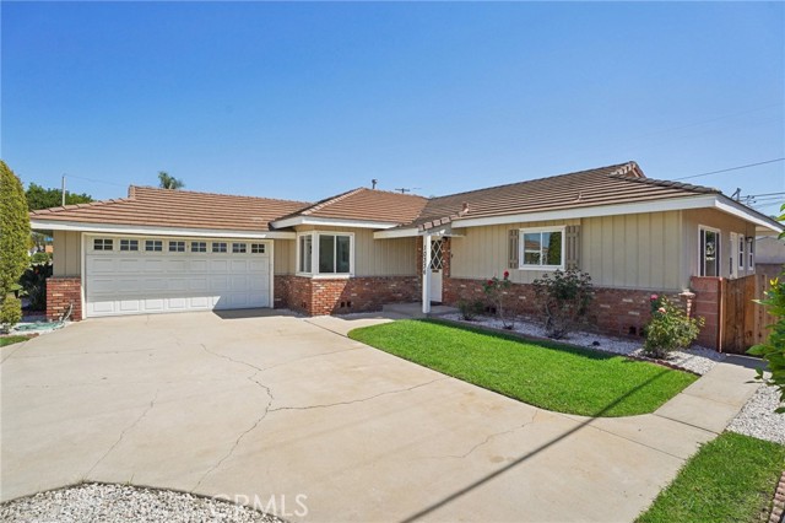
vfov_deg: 73.7
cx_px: 392
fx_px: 349
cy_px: 262
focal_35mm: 16
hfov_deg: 96.8
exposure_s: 1/2000
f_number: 8
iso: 400
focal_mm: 16
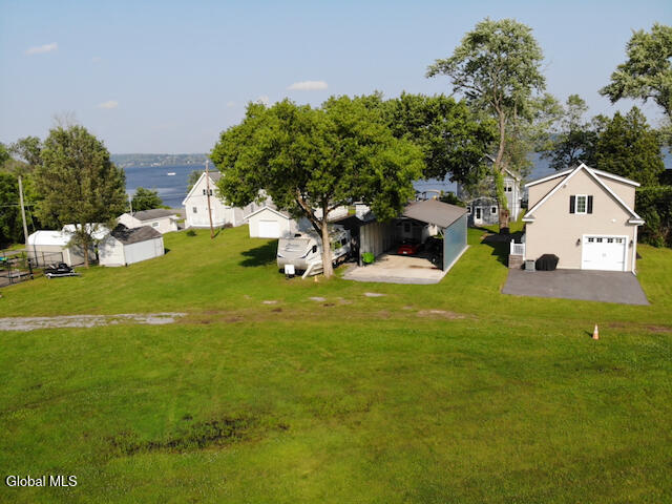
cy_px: 252
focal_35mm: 24
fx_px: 466
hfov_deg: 71.6
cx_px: 336
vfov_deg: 56.8
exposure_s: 1/838
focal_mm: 4.5
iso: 100
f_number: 2.8
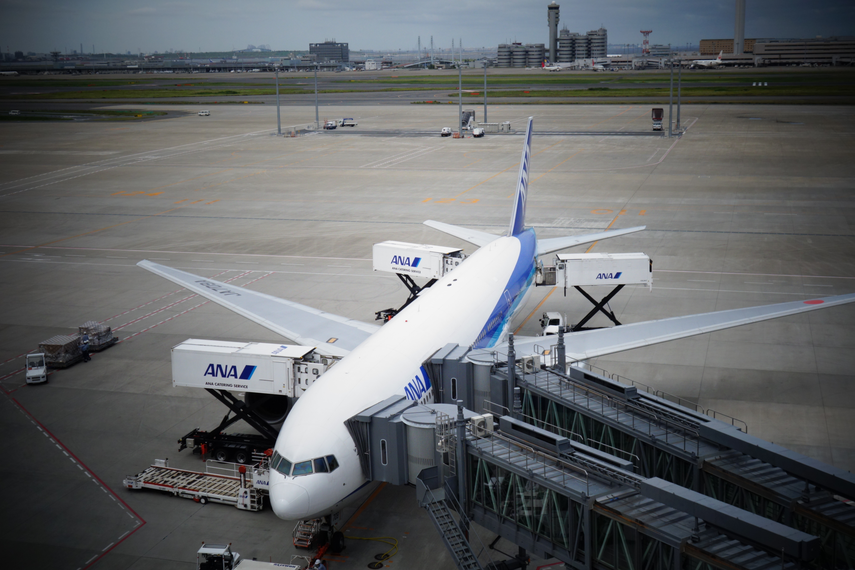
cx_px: 428
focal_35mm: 47
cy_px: 285
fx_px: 1116
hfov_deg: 41.9
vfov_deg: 28.6
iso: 200
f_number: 5.6
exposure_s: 1/2000
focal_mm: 17.6
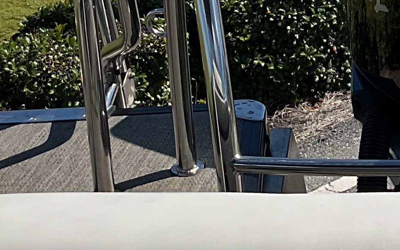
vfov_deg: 9.5
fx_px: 1461
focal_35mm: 134
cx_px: 490
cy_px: -114
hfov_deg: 15.0
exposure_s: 1/3125
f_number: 1.8
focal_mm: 3
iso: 16
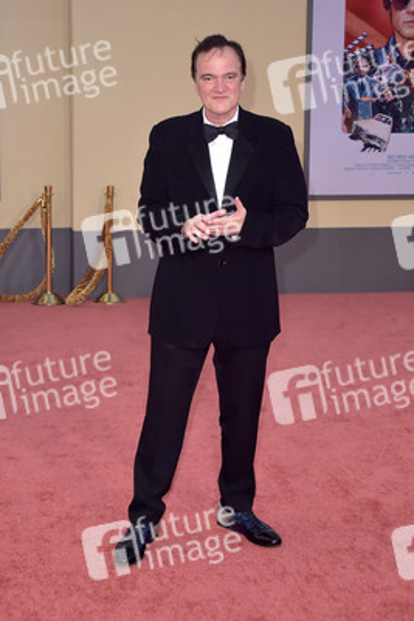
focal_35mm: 45
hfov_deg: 29.9
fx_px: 776
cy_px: 310
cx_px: 207
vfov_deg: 43.6
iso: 800
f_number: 7.1
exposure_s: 1/250
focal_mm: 45
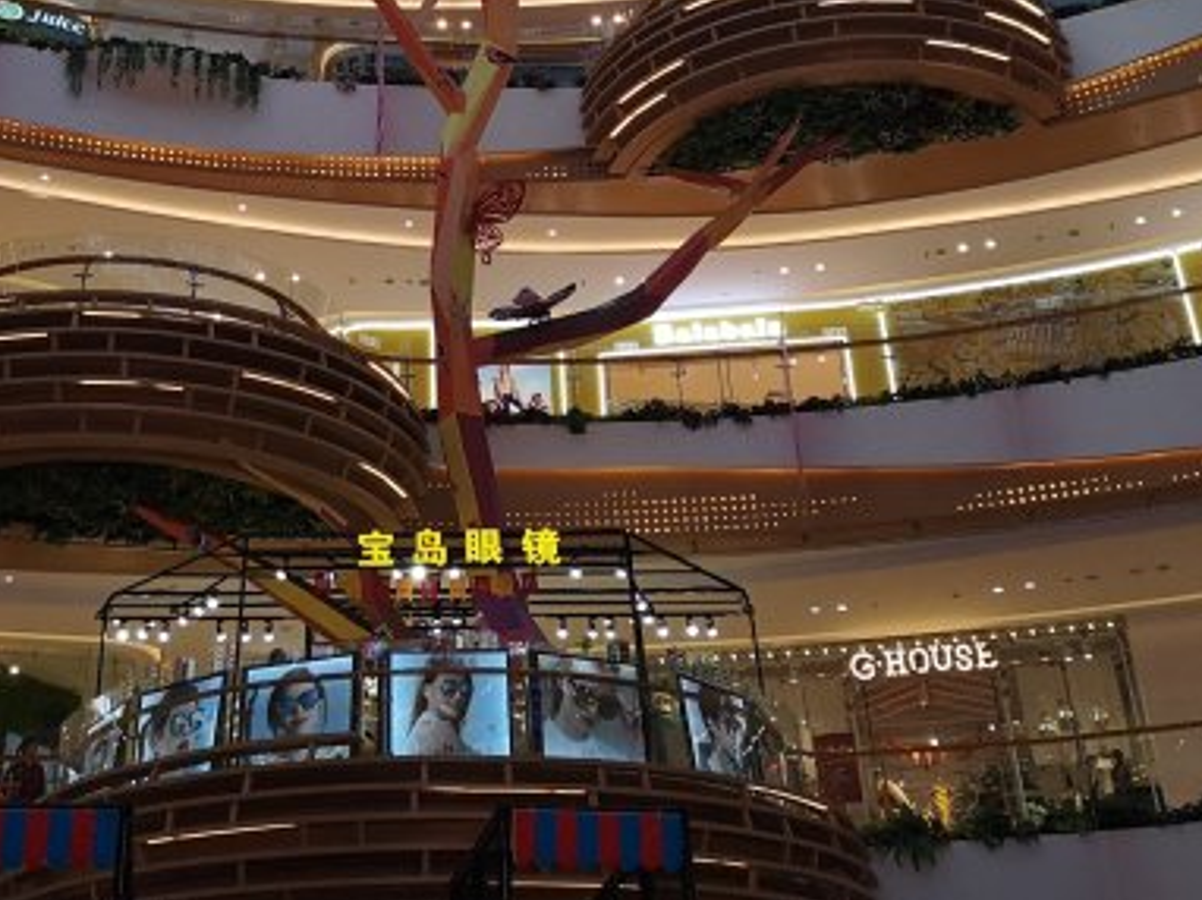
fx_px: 1839
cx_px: 472
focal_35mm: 53
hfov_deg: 36.0
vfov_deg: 26.8
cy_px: 145
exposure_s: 1/909
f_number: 1.8
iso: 400
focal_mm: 3.95
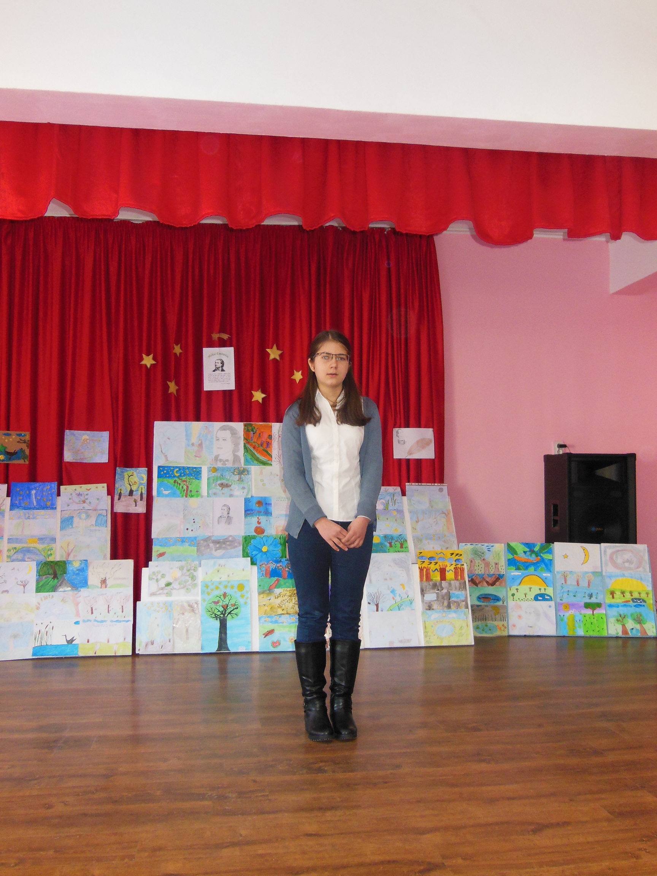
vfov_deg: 54.0
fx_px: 860
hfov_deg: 41.8
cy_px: 438
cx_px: 328
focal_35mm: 34
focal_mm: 6
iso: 500
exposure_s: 1/30
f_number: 3.9
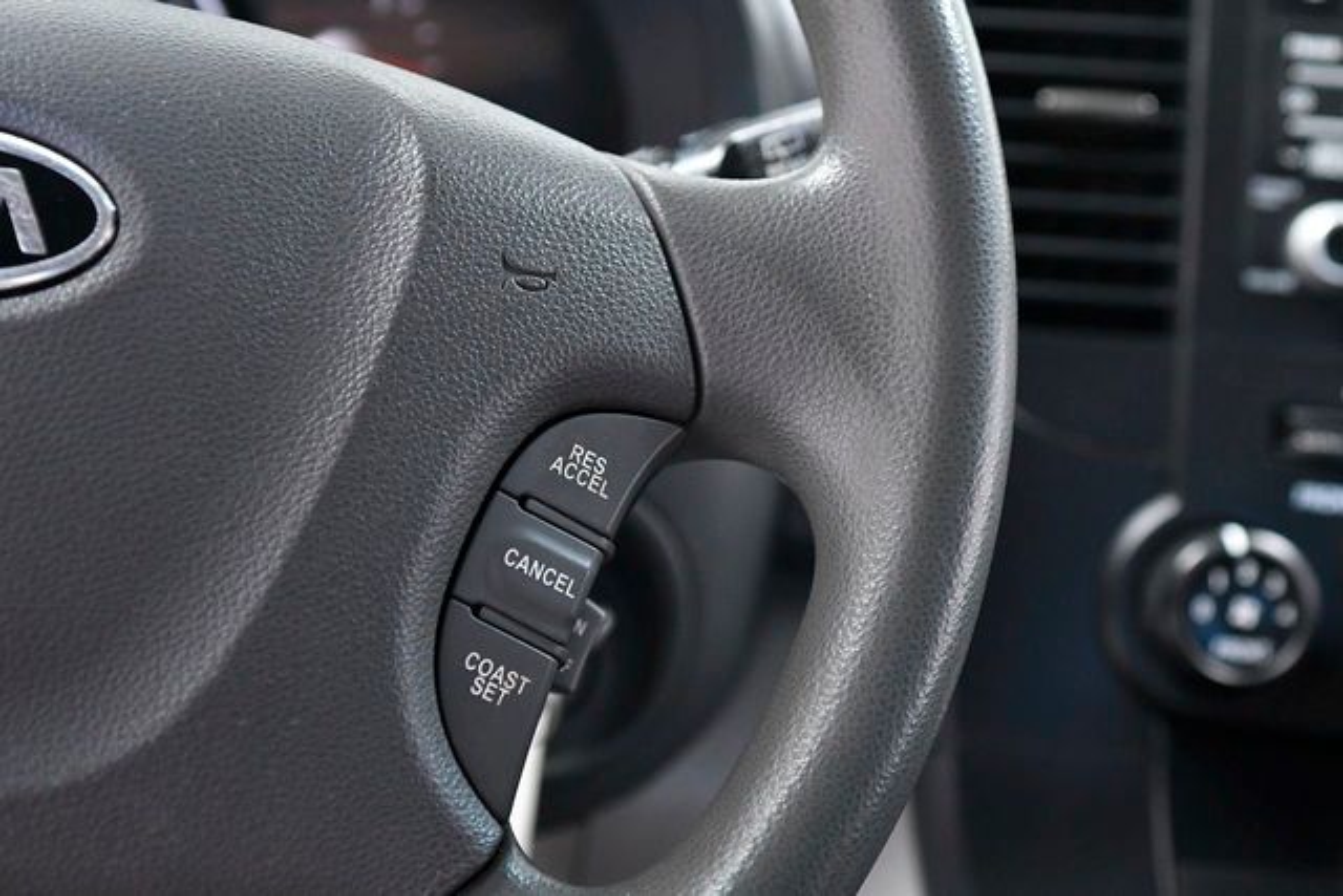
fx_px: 2910
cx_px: 672
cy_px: 448
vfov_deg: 17.5
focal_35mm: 78
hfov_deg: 26.0
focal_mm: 52
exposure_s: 1/125
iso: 2500
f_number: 5
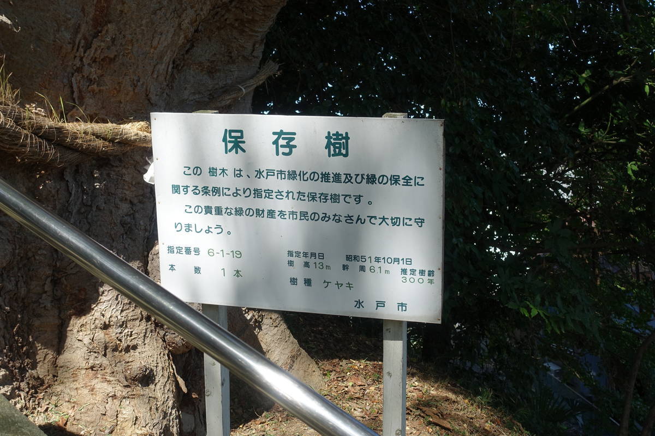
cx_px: 328
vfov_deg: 31.9
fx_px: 764
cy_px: 218
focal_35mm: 42
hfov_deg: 46.4
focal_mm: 15.52
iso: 125
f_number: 4
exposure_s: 1/500
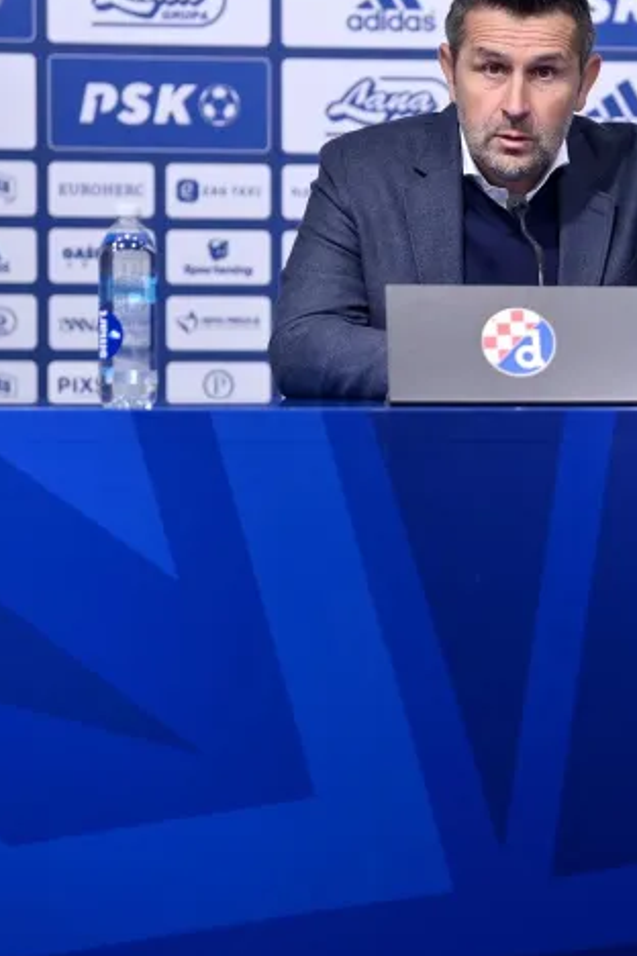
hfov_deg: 6.5
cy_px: 455
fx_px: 5600
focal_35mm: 211
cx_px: 580
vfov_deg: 9.8
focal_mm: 130
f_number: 2.8
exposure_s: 1/640
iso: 1000
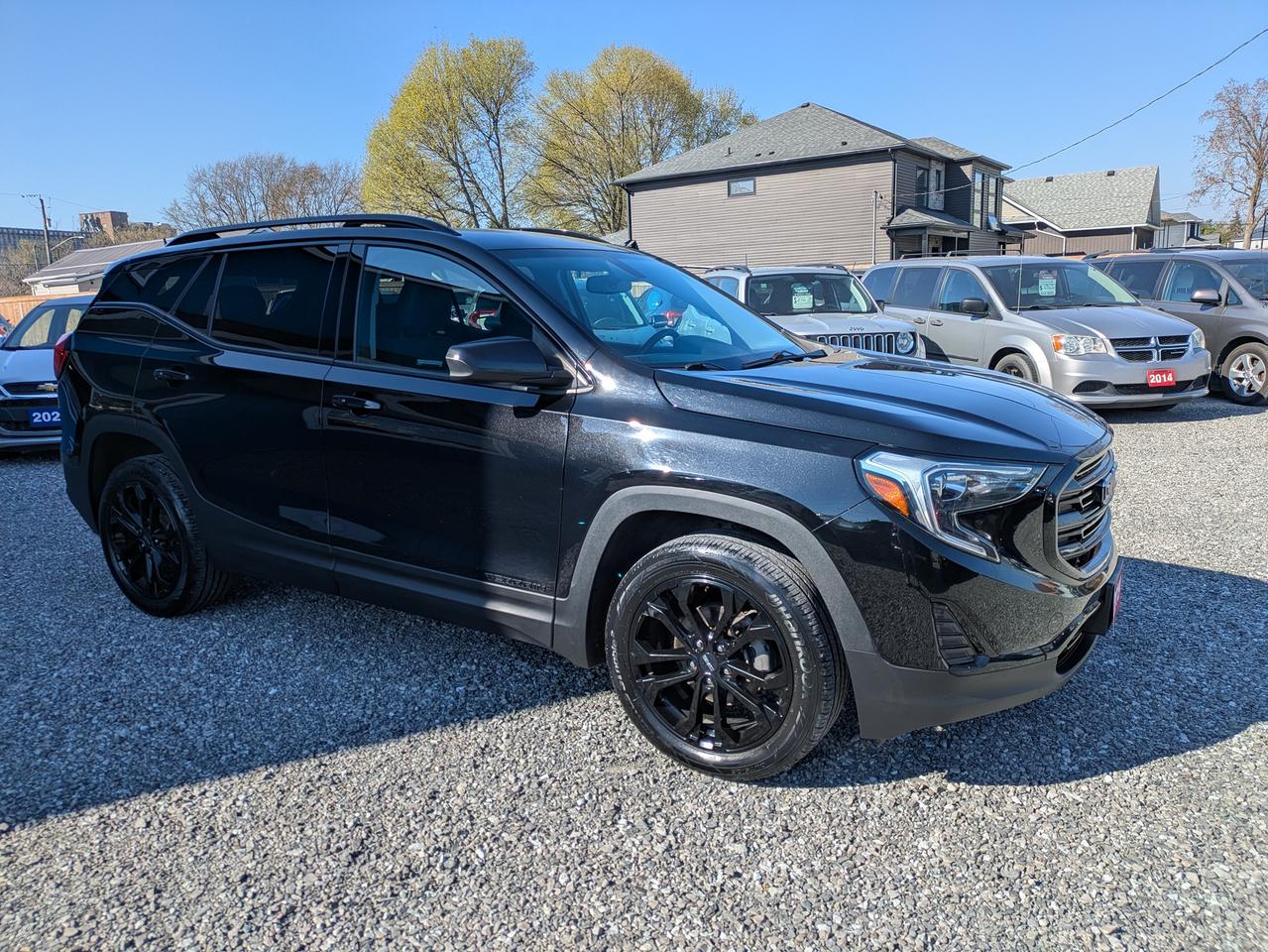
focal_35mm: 25
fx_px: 916
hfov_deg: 69.4
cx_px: 634
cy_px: 476
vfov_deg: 54.9
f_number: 1.89
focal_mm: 5.43
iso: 41
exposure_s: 1/1205
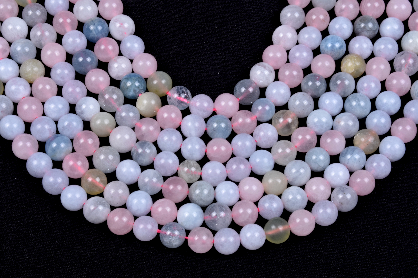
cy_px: 139
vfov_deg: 13.8
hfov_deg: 20.6
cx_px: 209
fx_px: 1149
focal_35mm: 99
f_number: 29
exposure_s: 1/125
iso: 200
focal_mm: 66
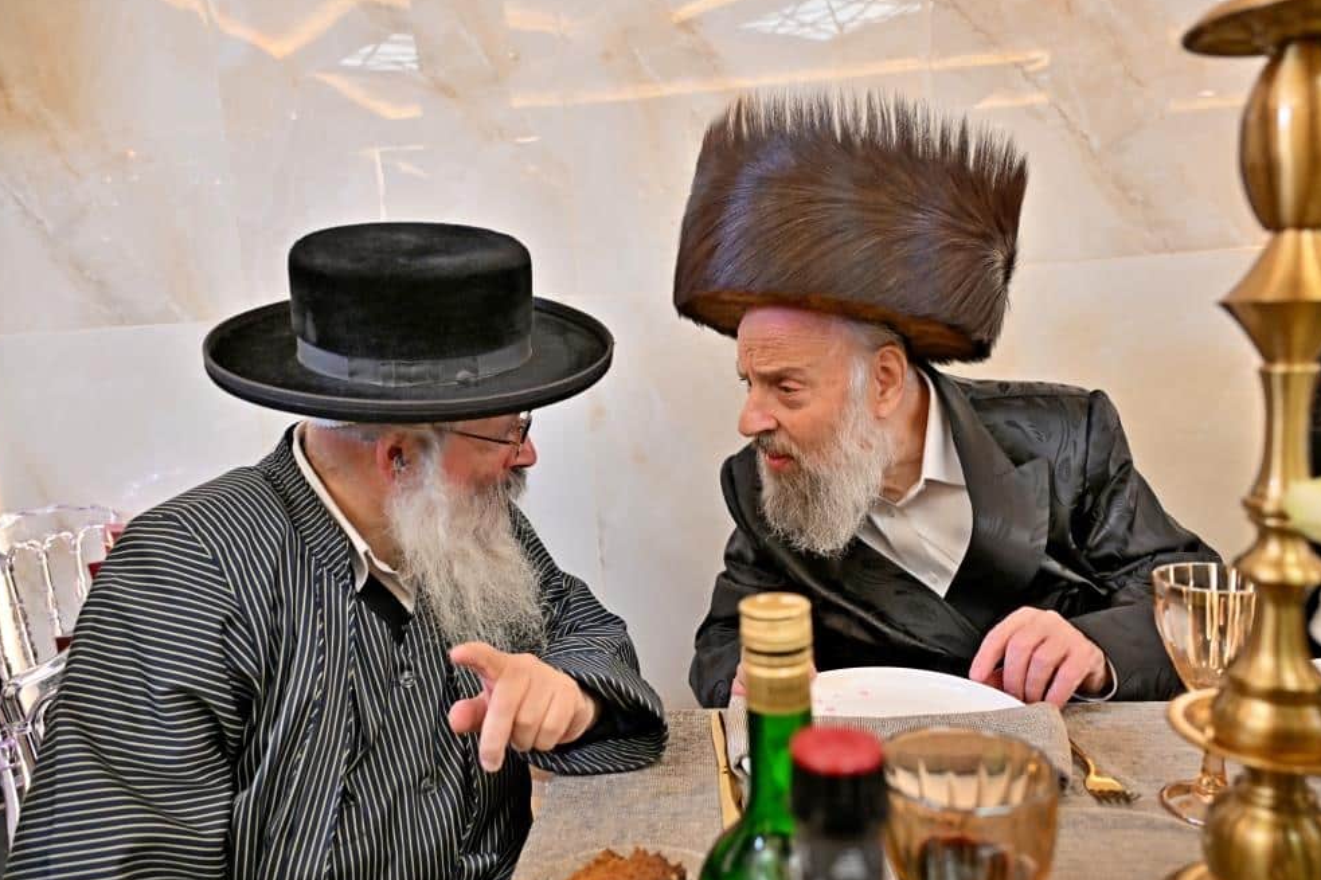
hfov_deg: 71.5
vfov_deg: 51.3
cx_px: 649
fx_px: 917
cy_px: 449
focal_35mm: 25
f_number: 4
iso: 640
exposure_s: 1/200
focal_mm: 24
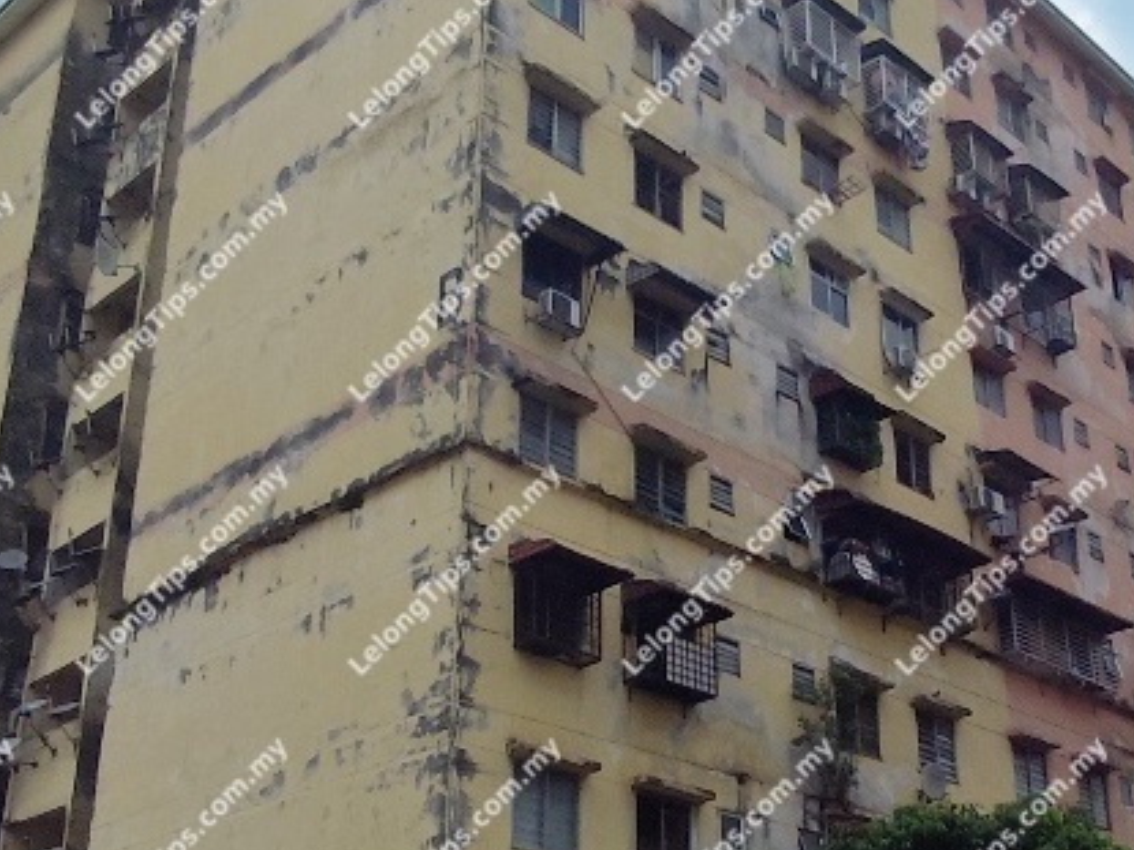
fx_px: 1408
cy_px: 482
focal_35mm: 43
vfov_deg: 33.5
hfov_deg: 43.3
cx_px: 749
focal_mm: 1.65
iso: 50
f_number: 2.2
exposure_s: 1/4435
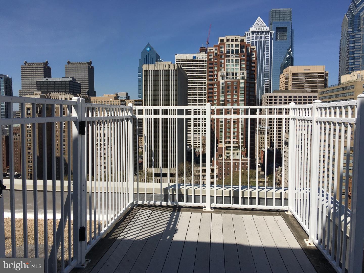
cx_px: 182
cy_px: 136
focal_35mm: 29
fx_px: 305
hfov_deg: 61.7
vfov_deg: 48.2
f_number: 2.2
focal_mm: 4.15
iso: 25
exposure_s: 1/3497
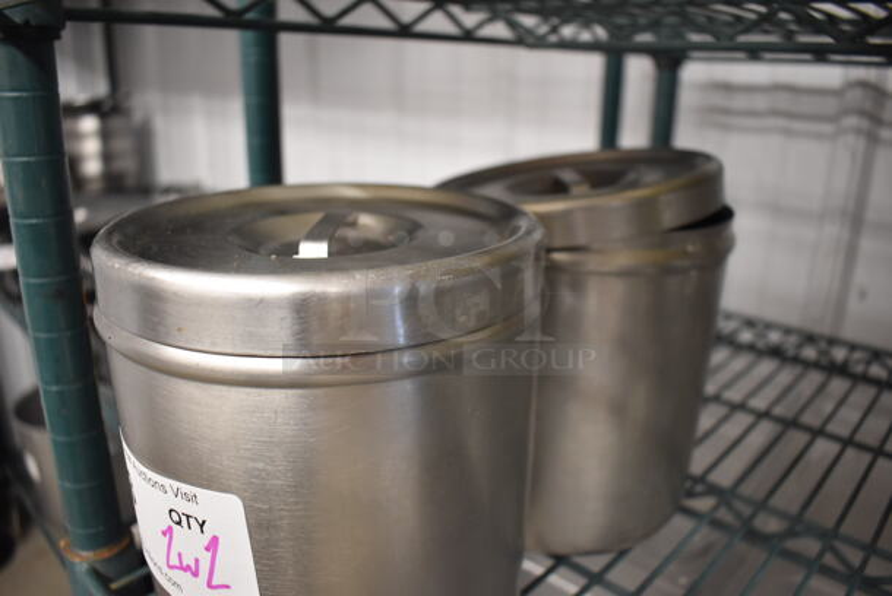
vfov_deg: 48.0
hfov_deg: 67.3
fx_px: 670
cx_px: 446
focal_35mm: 27
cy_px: 298
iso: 1100
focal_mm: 18
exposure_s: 1/60
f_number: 4
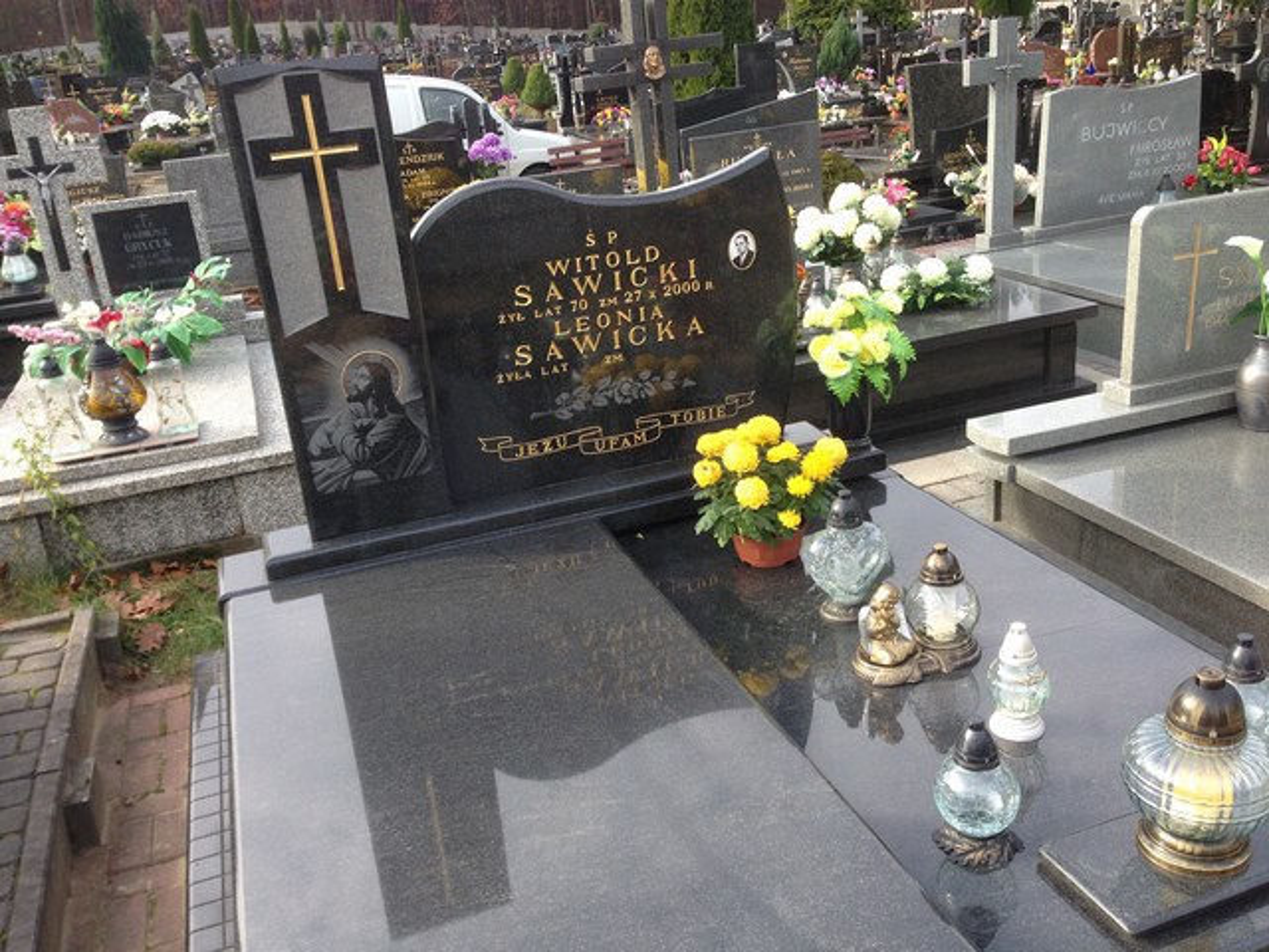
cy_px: 476
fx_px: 1210
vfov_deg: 42.9
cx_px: 634
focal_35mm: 33
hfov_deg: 55.4
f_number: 2.4
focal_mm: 4.12
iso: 50
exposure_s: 1/234
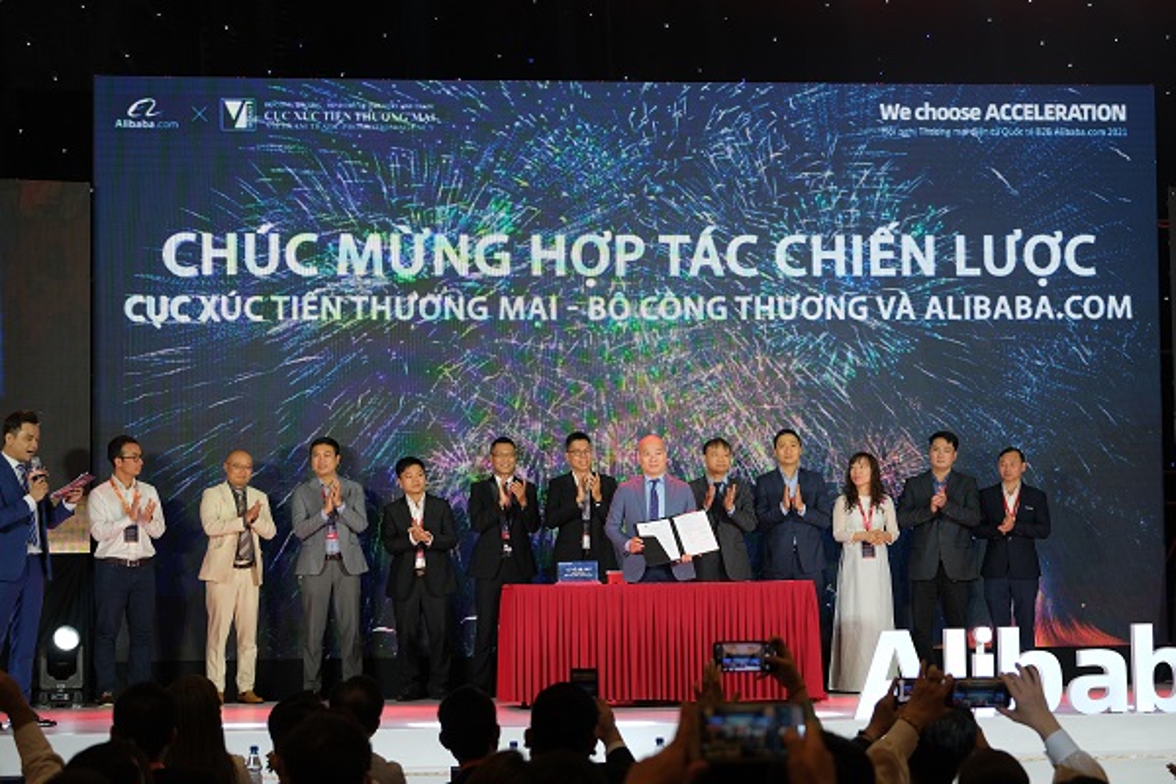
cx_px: 588
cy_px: 392
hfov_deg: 27.0
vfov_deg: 18.2
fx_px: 2450
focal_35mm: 75
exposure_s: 1/250
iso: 640
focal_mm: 50
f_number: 4
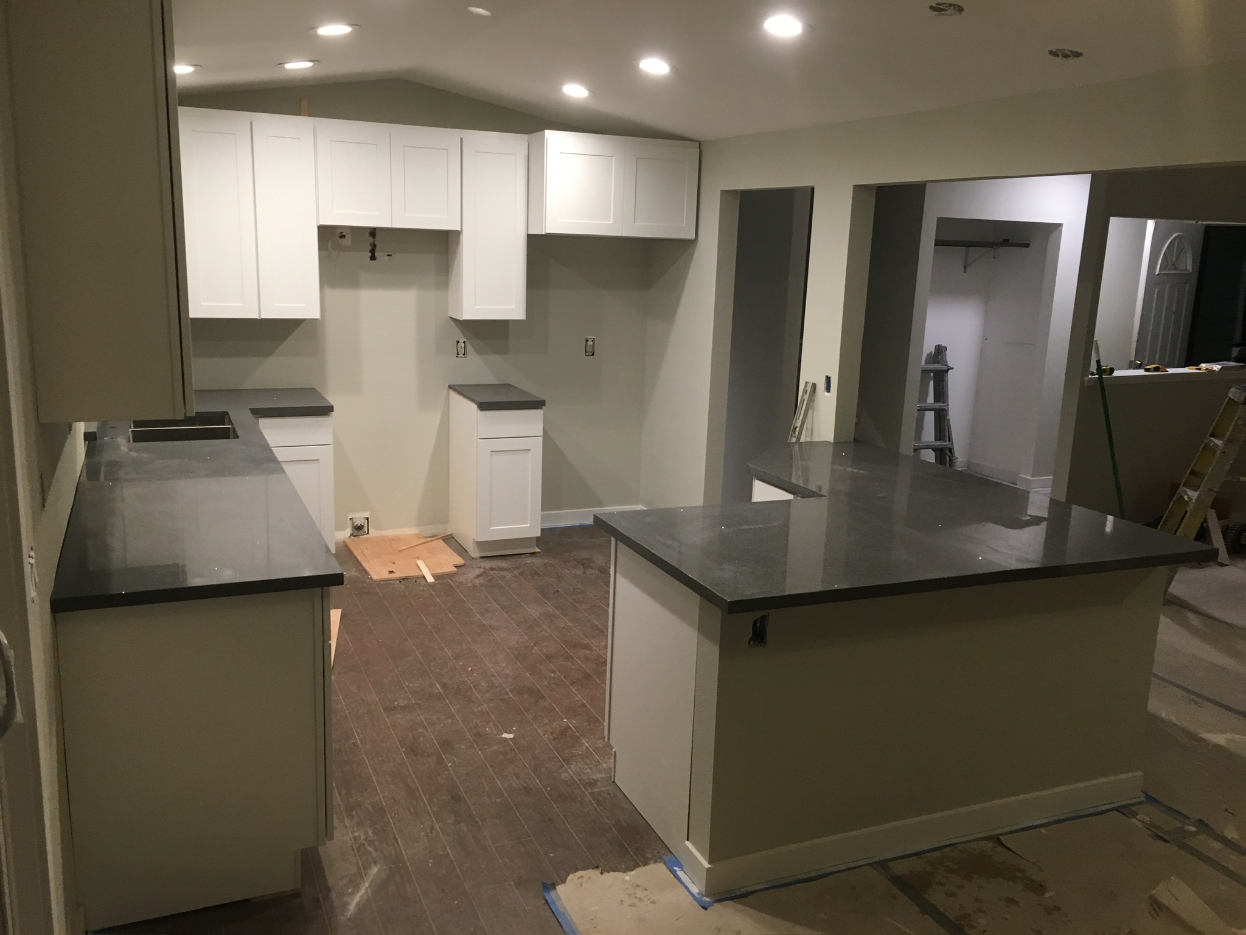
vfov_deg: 48.2
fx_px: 1044
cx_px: 623
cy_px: 468
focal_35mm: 29
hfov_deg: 61.7
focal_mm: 4.15
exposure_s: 1/30
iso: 100
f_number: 2.2
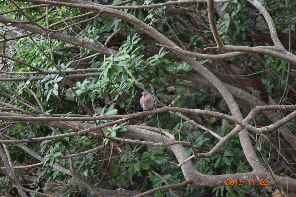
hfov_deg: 24.6
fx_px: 678
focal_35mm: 82
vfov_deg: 16.5
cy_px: 98
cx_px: 148
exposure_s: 1/60
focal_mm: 55
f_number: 5.6
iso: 400
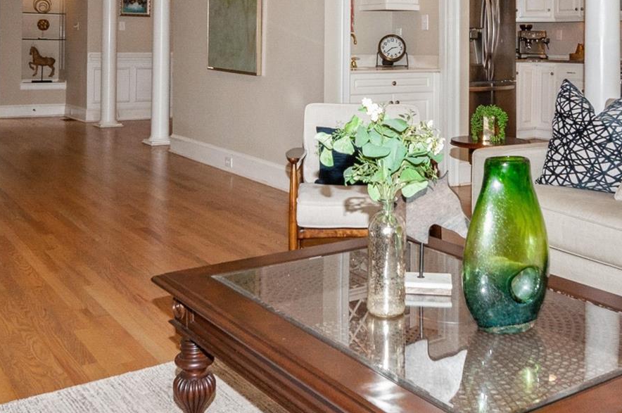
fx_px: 779
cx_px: 357
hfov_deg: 43.4
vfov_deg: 28.9
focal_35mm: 45
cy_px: 70
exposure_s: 1/100
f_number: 8
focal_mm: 13
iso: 640
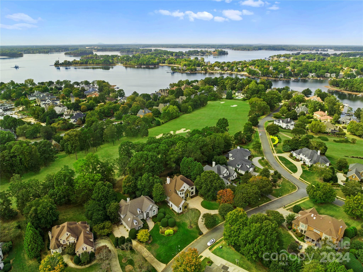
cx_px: 182
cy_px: 136
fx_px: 251
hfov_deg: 71.6
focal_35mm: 24
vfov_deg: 56.8
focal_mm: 12.29
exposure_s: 1/320
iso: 100
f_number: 2.8
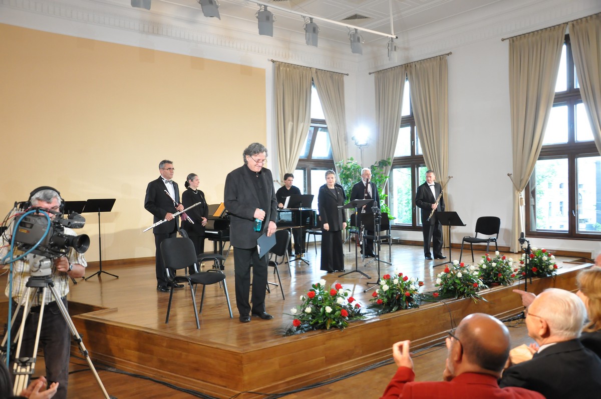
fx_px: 525
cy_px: 200
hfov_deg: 59.6
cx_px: 300
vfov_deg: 41.6
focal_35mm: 32
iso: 1600
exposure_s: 1/50
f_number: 4.5
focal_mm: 21
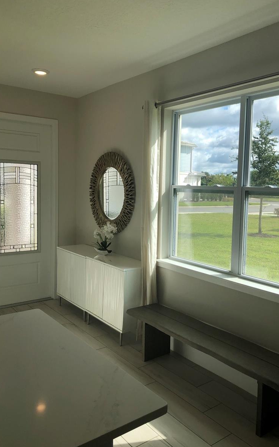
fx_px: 365
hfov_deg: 41.8
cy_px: 223
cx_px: 153
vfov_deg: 62.9
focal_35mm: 30
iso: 20
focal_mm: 3.99
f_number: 1.8
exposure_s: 1/842
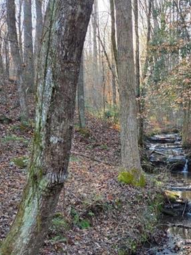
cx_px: 172
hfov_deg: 29.6
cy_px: 205
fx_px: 346
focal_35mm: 47
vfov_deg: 38.9
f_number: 1.8
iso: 50
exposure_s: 1/120
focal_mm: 5.4
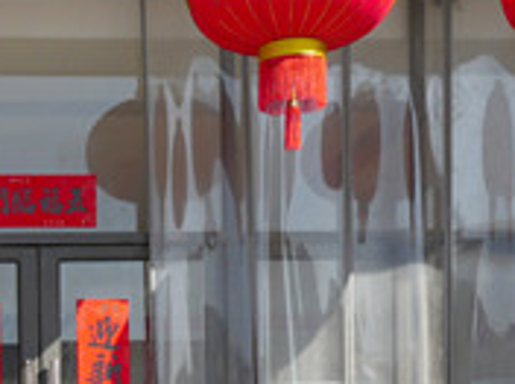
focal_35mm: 94
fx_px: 1395
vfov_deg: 14.5
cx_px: -35
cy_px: 589
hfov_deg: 20.1
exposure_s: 1/640
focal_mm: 15
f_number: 6.3
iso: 200
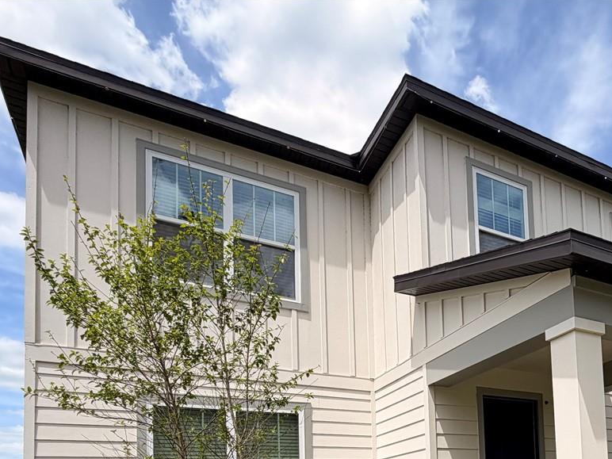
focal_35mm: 29
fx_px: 513
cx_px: 457
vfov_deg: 41.1
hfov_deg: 58.5
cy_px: 473
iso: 20
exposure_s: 1/888
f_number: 2.2
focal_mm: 2.22
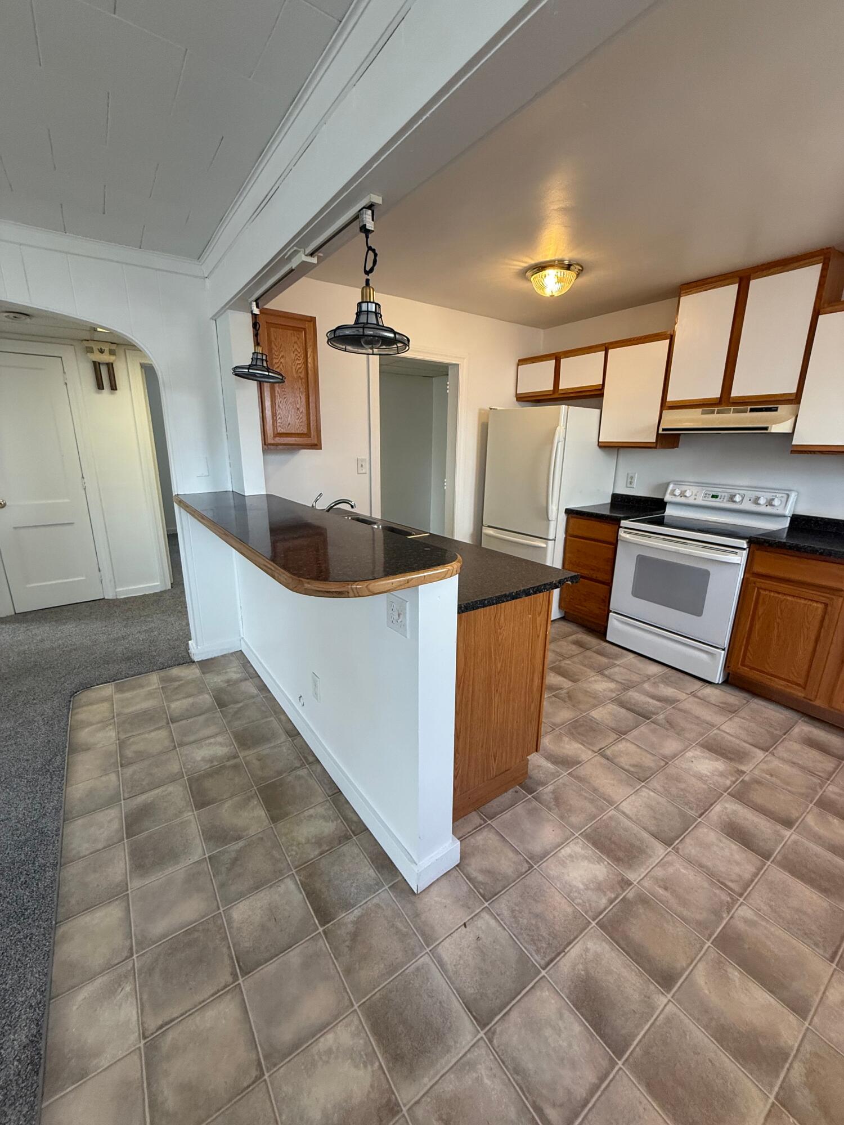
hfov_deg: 85.7
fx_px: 455
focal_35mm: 14
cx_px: 422
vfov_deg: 102.1
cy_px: 562
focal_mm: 2.22
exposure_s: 1/120
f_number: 2.2
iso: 200
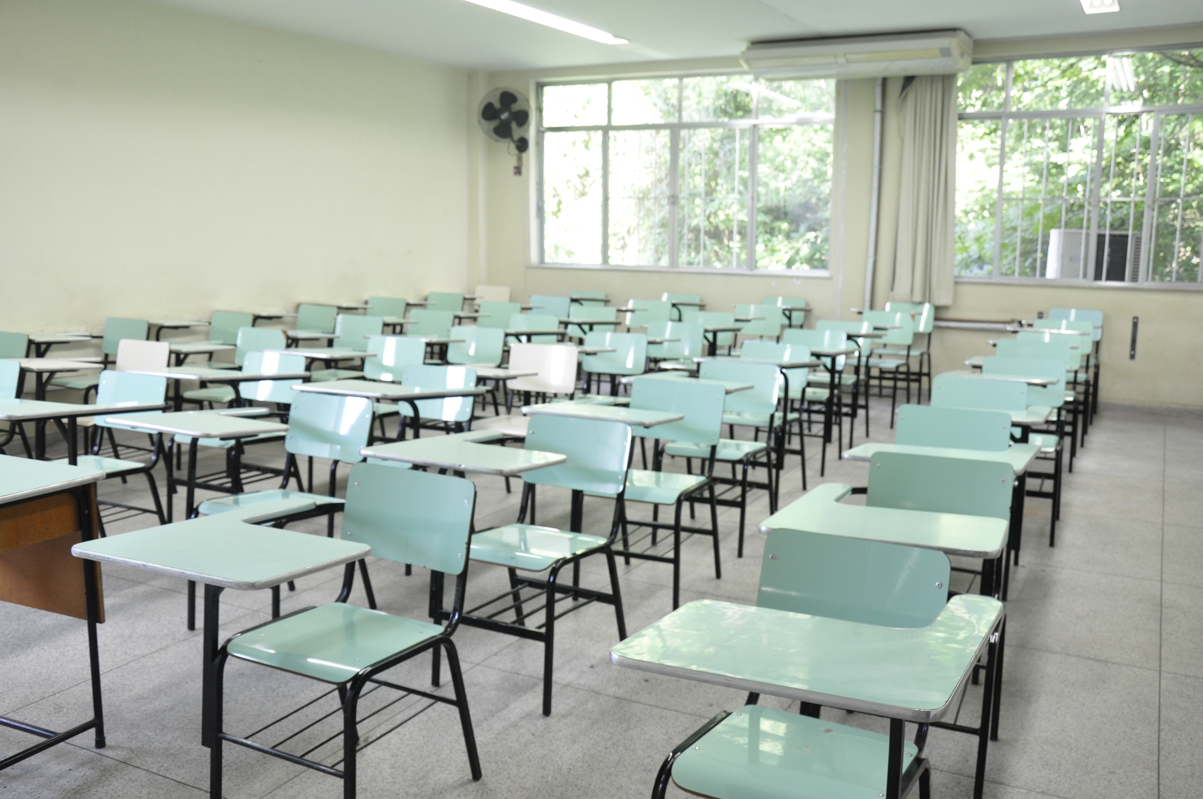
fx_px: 1101
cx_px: 602
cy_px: 400
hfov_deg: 57.3
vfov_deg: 39.9
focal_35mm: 33
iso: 800
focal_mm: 22
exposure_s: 1/40
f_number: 7.1
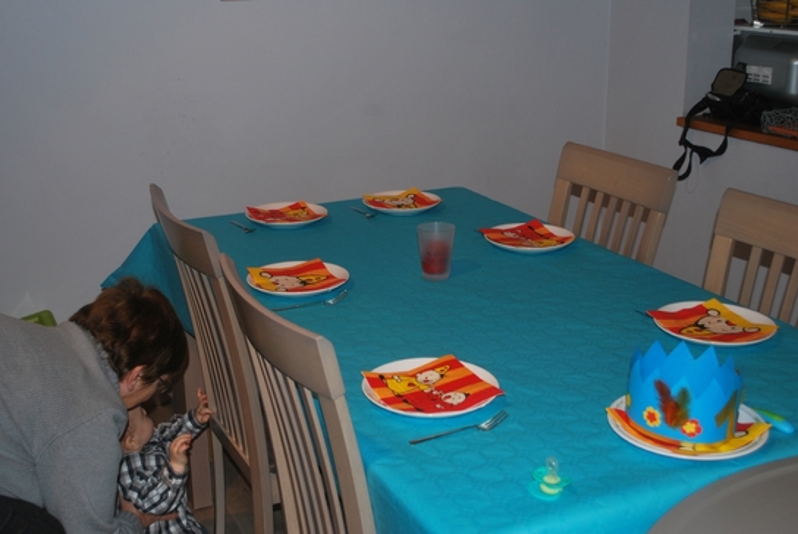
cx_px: 370
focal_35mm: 43
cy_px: 244
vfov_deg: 31.2
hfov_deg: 45.4
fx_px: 954
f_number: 4.5
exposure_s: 1/60
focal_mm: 26
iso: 200
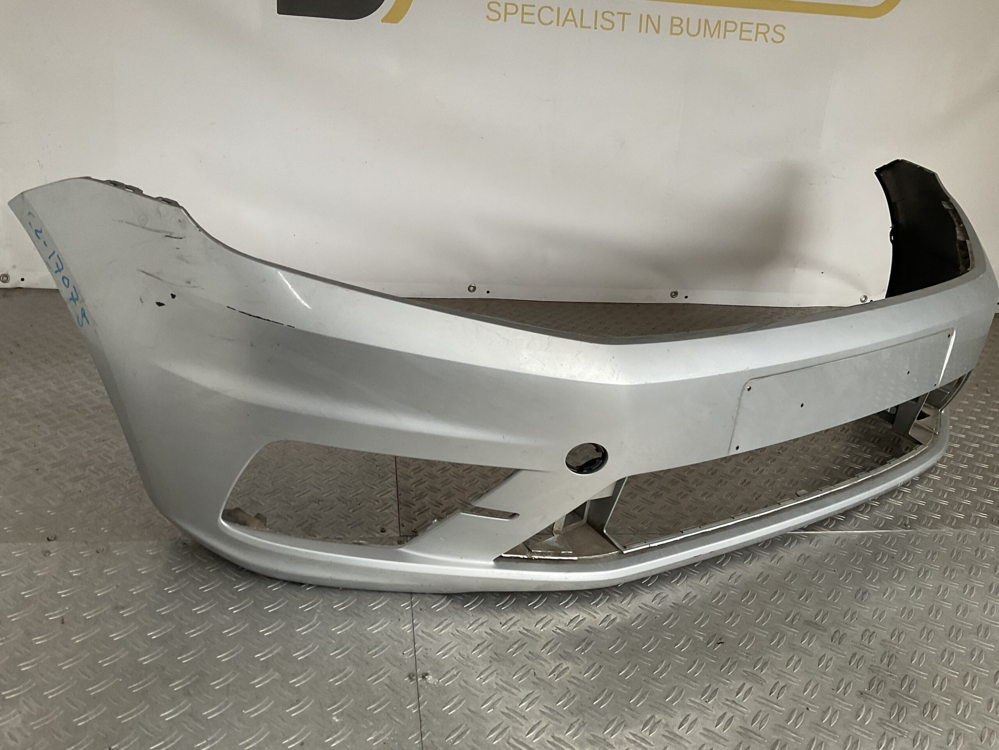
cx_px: 500
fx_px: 837
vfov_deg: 48.2
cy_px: 375
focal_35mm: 29
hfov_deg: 61.7
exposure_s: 1/100
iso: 64
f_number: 1.8
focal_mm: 3
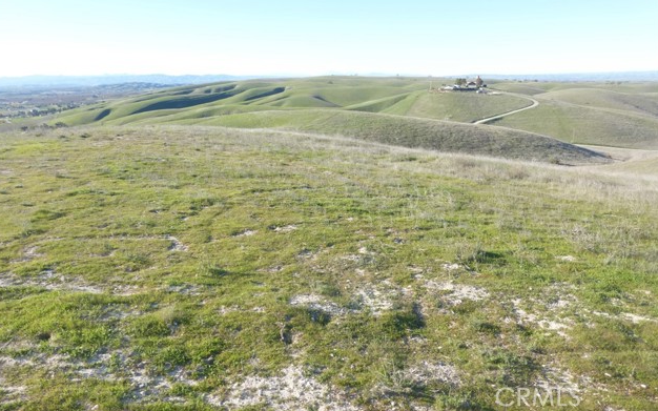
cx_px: 326
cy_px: 160
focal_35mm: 26
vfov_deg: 47.2
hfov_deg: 70.4
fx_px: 466
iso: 100
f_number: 4
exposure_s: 1/320
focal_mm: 4.3
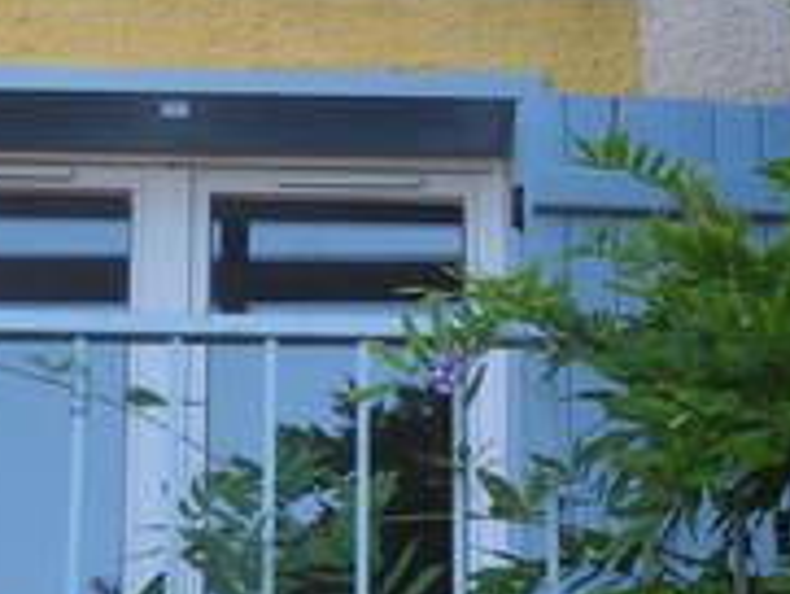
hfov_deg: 9.0
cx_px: 746
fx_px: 4978
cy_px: -87
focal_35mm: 218
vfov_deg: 6.8
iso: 100
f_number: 3.5
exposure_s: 1/160
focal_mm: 10.7
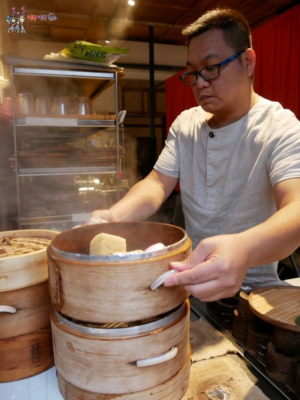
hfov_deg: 49.7
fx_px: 324
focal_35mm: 28
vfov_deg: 63.5
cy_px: 200
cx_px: 150
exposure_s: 1/100
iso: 1600
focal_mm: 14
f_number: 4.5
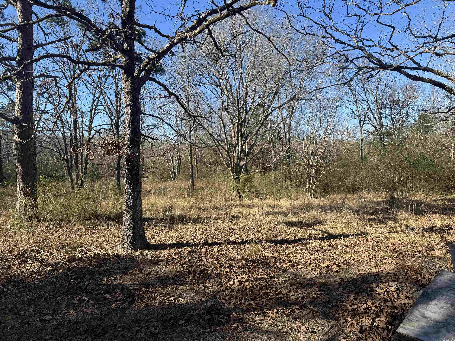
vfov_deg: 56.8
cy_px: 170
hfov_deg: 71.6
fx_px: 315
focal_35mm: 24
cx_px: 228
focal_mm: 6.76
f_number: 1.78
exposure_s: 1/1767
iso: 80
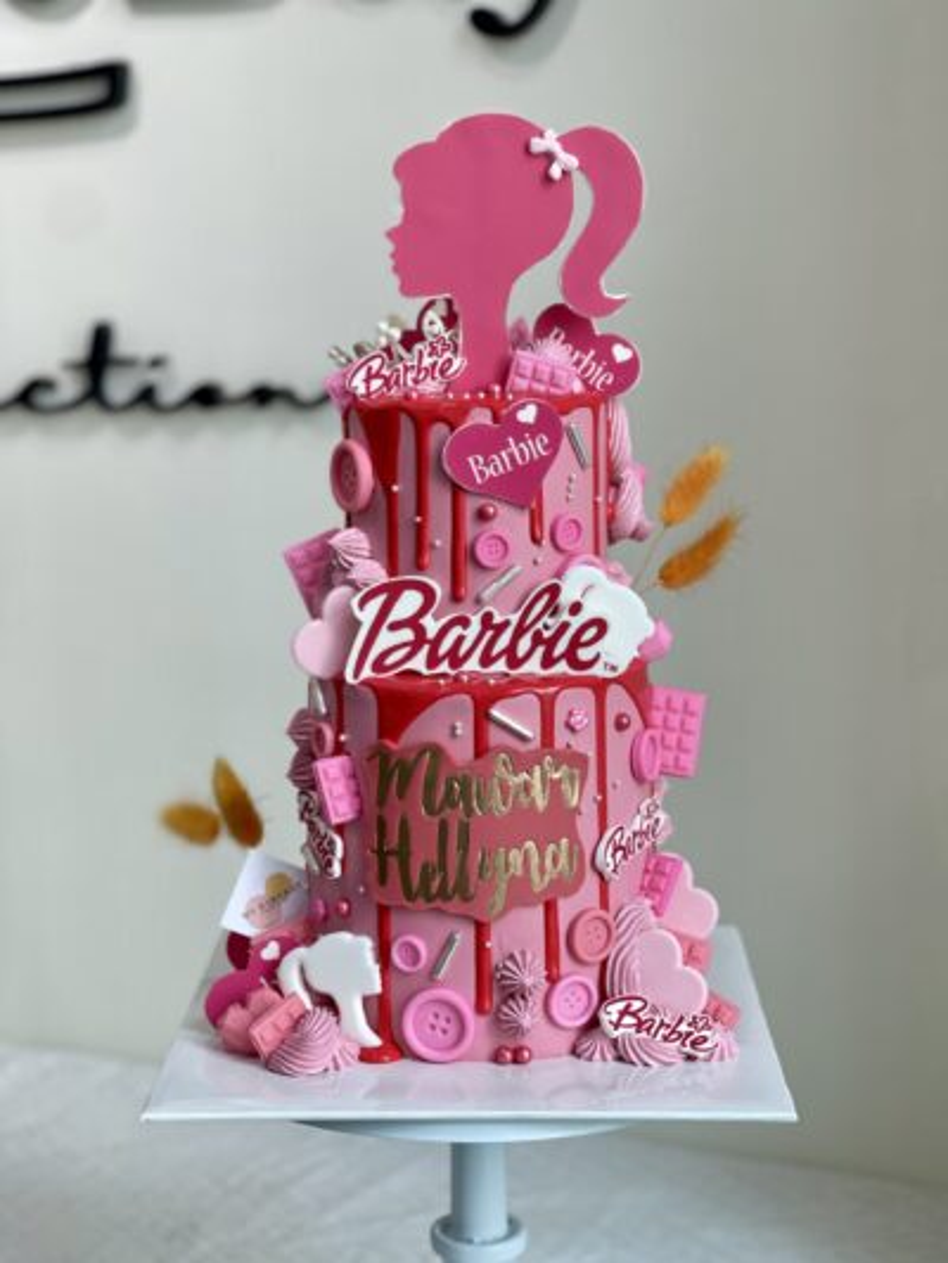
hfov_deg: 22.9
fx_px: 2336
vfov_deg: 30.3
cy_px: 632
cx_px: 474
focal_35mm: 64
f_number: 2.2
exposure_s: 1/100
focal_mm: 7.5
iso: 80
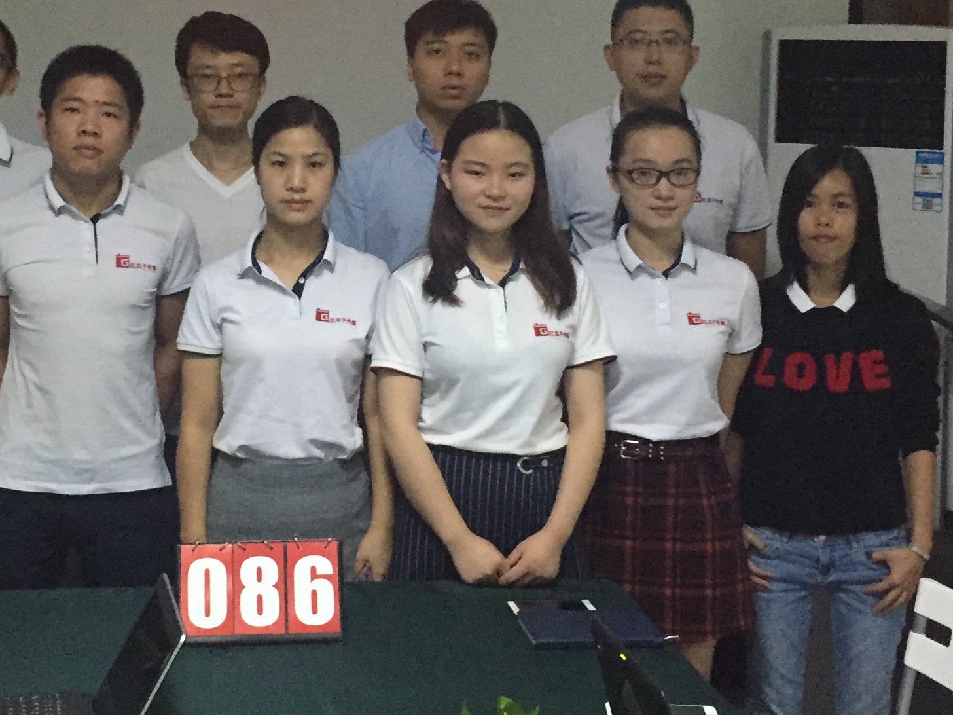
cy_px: 156
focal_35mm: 65
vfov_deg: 22.3
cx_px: 334
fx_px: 1789
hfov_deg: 29.7
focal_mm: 4.15
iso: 250
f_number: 2.2
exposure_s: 1/25
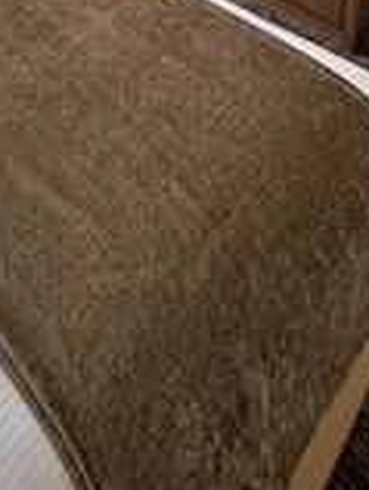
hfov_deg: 29.6
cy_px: -310
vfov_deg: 25.3
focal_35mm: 47
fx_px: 666
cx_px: 36
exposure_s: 1/60
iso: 200
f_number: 2.2
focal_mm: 2.22
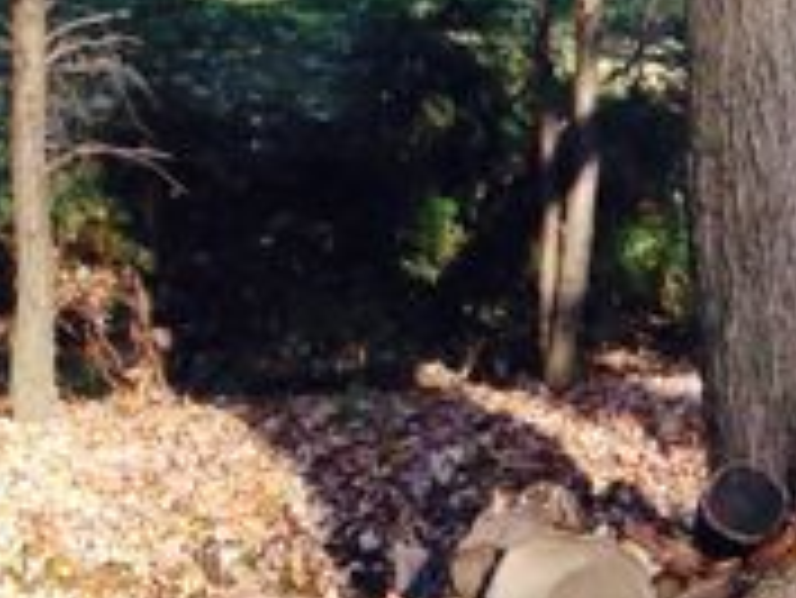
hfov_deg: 8.2
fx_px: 5477
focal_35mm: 238
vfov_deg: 6.0
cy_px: 1493
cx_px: 944
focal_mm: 4.12
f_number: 2.4
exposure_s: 1/212
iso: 50
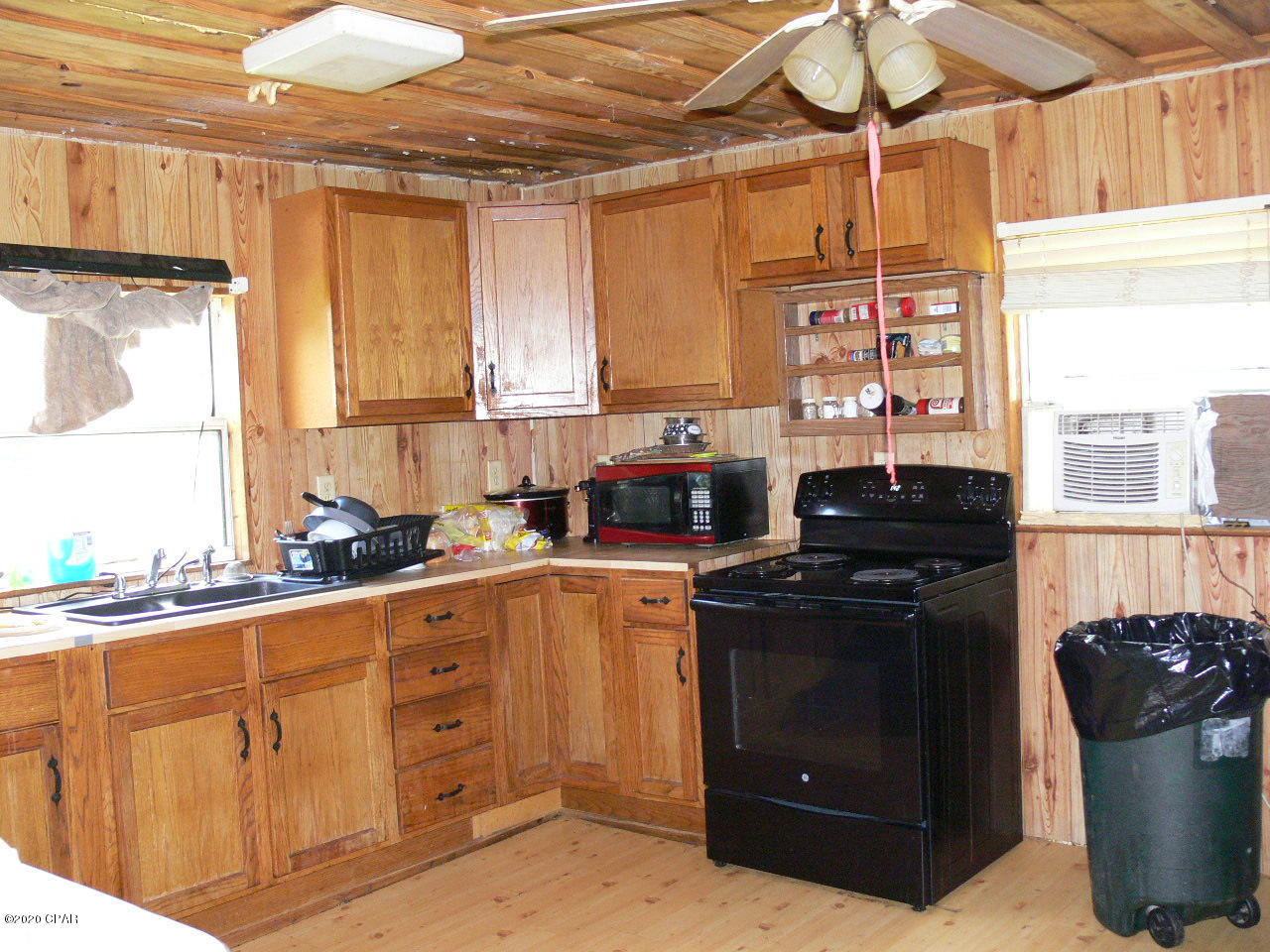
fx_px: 1284
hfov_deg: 52.6
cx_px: 635
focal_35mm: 35
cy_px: 476
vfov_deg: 40.7
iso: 200
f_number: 2.8
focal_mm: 7.4
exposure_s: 1/30
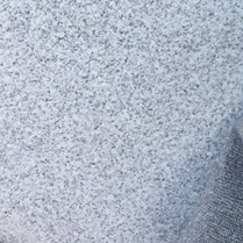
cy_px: 8
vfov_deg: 14.6
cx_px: 365
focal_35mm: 118
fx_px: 937
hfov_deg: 13.9
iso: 25
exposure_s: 1/494
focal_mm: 3.3
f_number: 2.4
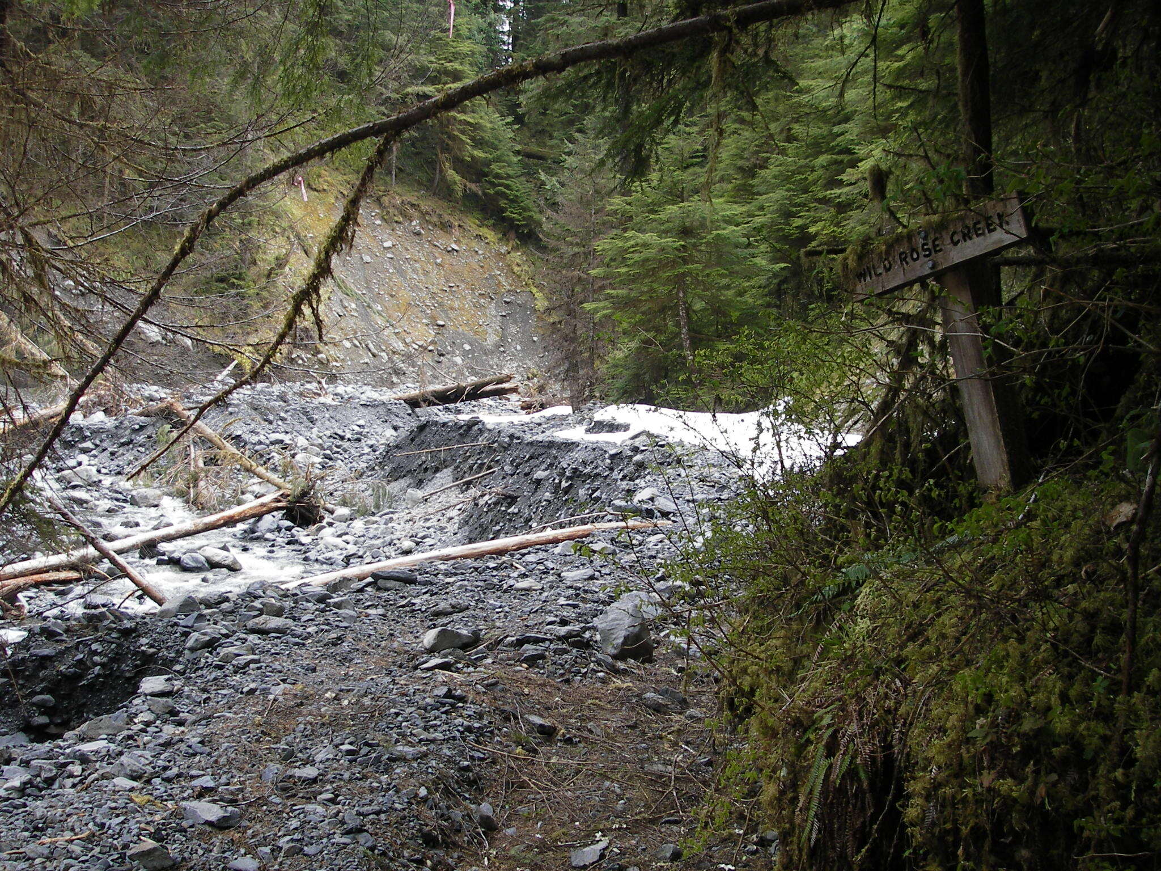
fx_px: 1274
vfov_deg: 37.7
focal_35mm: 38
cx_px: 580
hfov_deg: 49.0
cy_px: 436
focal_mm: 6.3
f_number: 3.3
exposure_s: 1/60
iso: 50
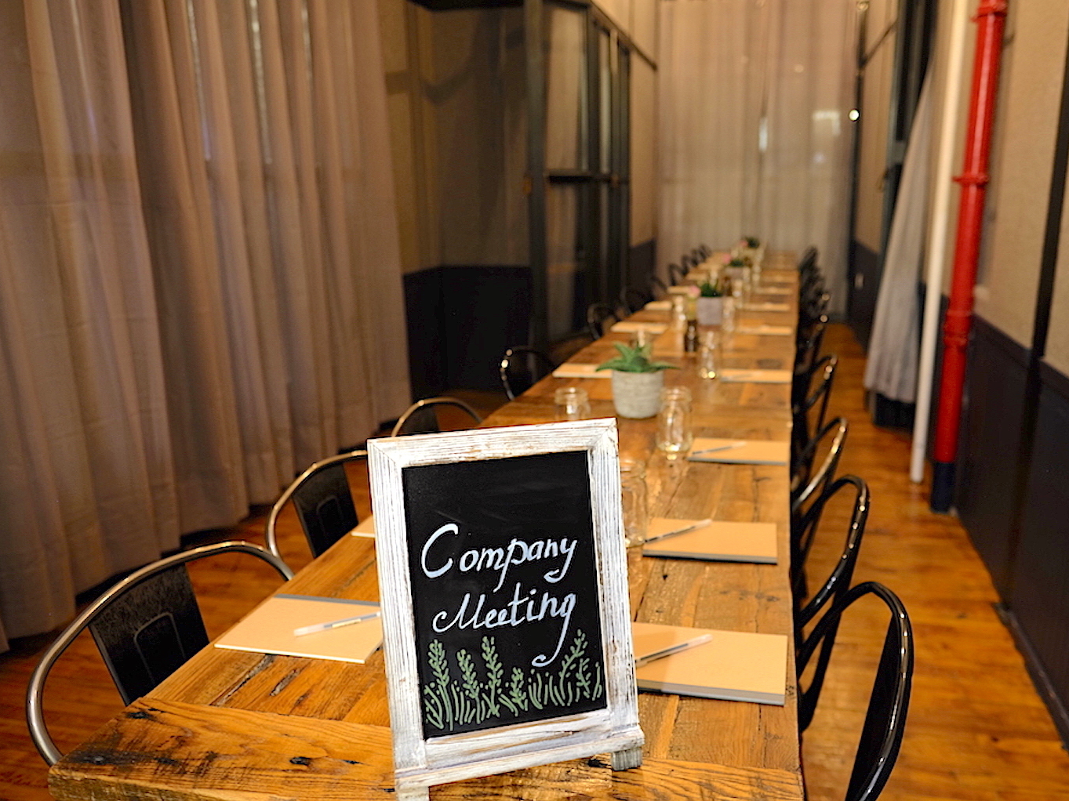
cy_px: 400
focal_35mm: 26
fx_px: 803
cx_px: 600
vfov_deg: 53.1
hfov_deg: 67.1
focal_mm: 16
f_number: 2
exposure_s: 1/4
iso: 200
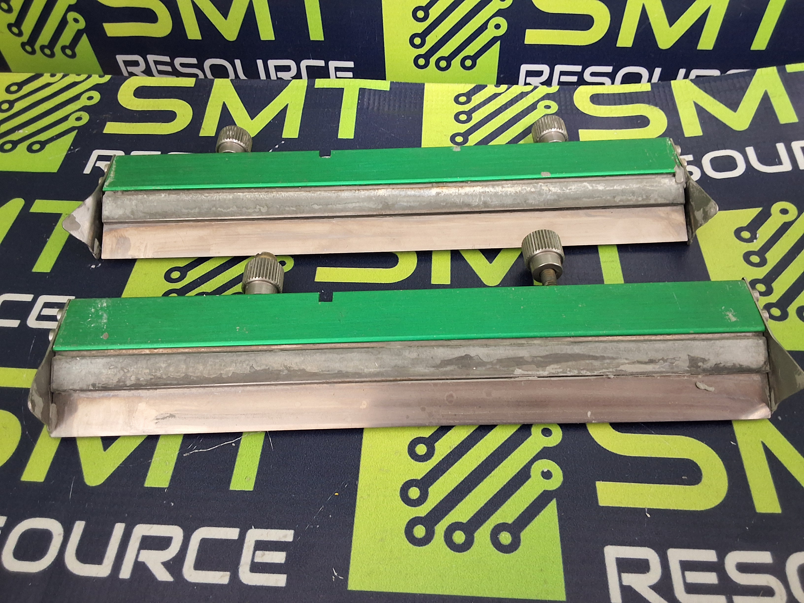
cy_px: 302
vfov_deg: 49.7
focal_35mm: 28
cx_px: 402
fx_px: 650
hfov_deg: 63.4
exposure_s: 1/20
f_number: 1.9
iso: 320
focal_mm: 2.91
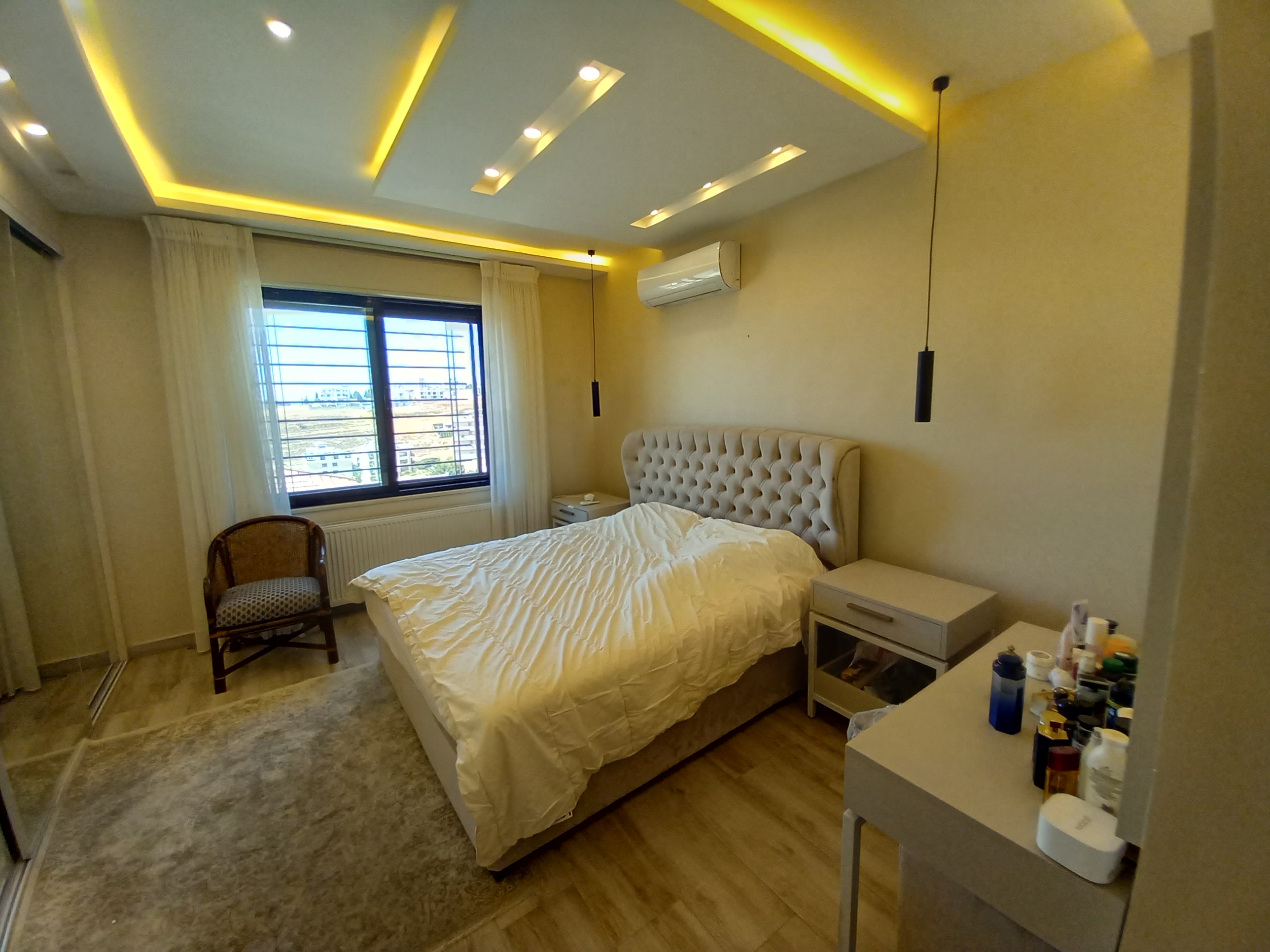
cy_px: 476
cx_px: 635
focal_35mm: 13
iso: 80
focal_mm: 1.13
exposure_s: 1/120
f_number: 2.2
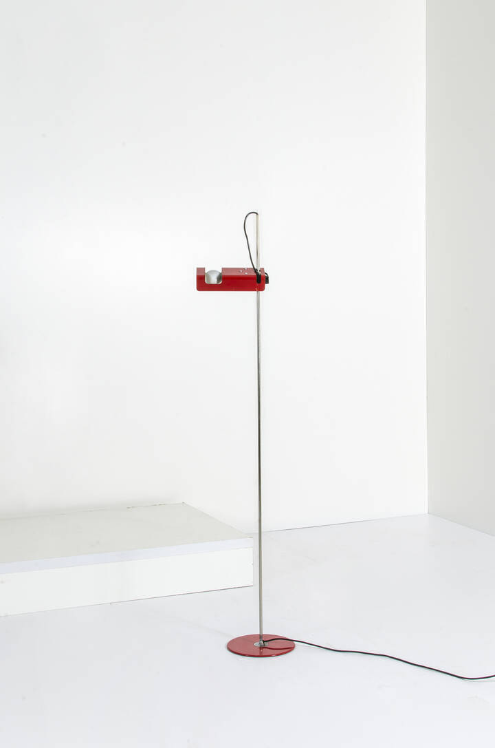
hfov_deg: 25.6
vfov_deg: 37.9
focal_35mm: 52
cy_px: 374
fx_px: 1088
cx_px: 248
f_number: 16
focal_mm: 35
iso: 100
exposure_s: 1/160
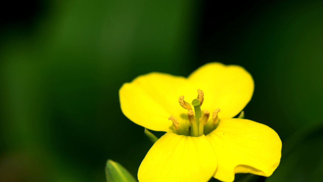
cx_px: 154
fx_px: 1770
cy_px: 105
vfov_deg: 5.9
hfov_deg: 10.4
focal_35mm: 207
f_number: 5.6
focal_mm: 105
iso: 100
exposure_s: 1/500
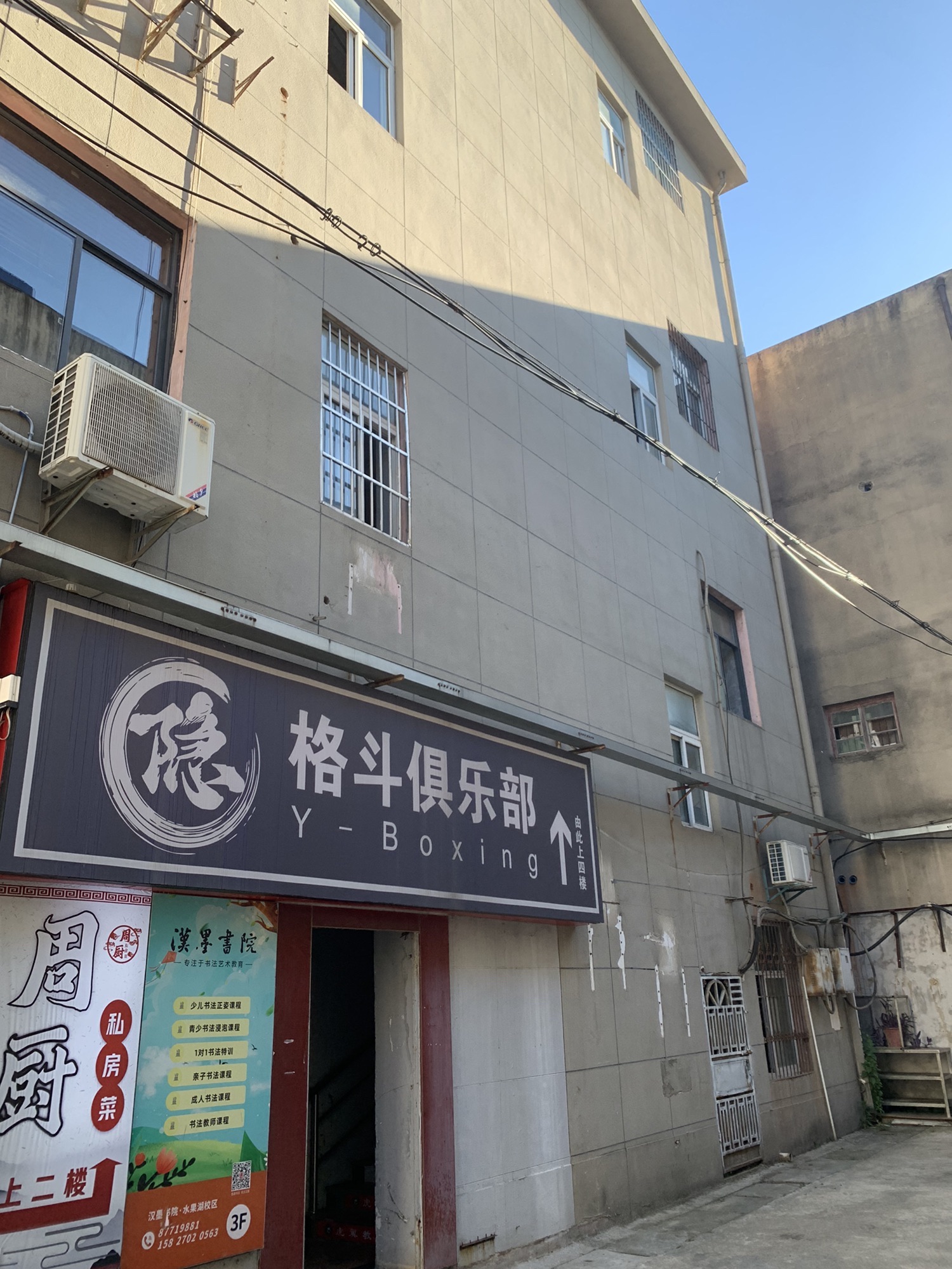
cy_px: 634
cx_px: 476
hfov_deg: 53.1
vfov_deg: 67.3
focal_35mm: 26
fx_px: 953
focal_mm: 4.25
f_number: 1.8
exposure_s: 1/397
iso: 25
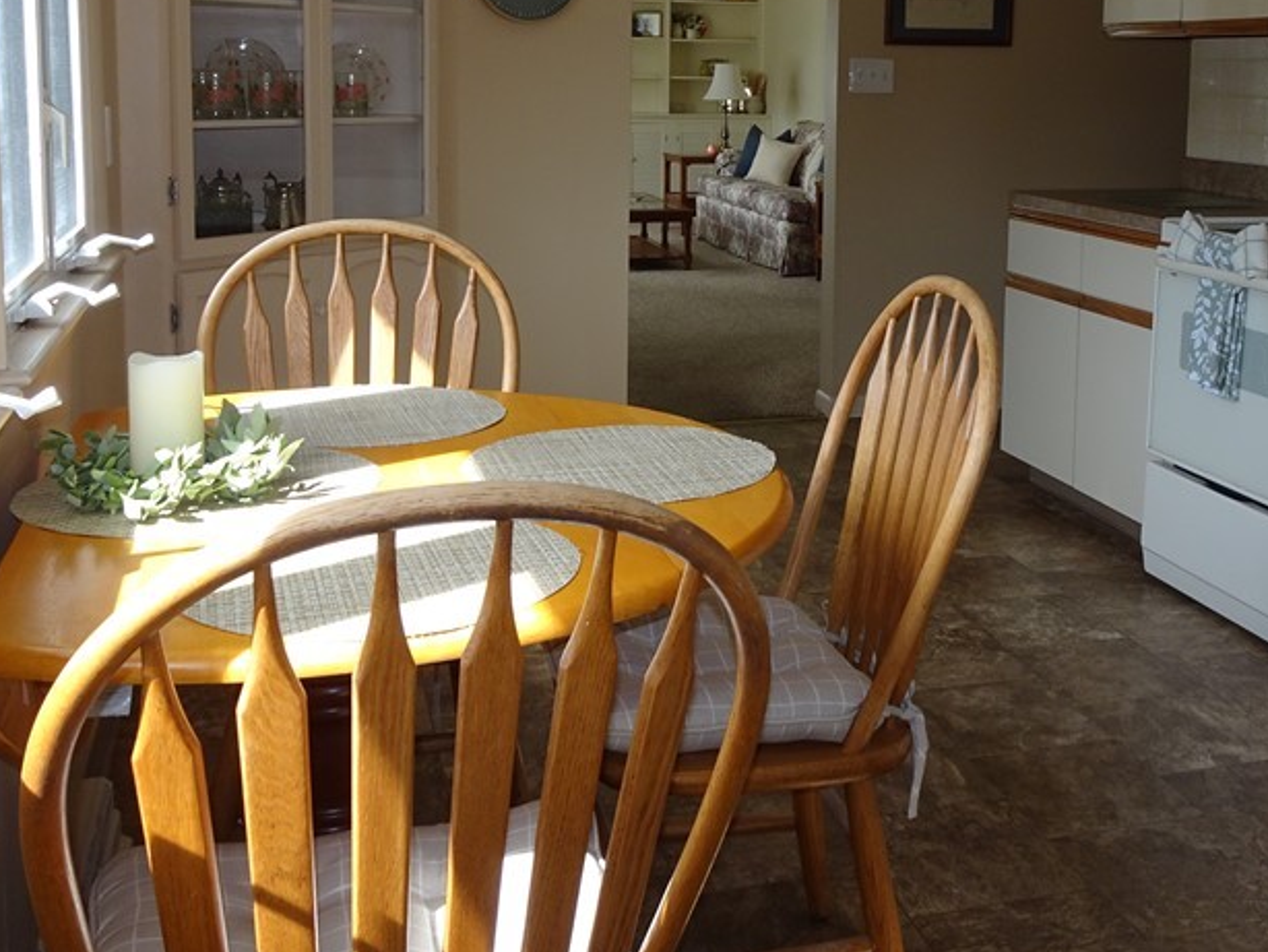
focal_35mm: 40
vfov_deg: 35.2
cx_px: 816
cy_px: 233
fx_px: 1466
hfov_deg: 46.2
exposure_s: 1/50
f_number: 3.5
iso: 80
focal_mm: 4.1
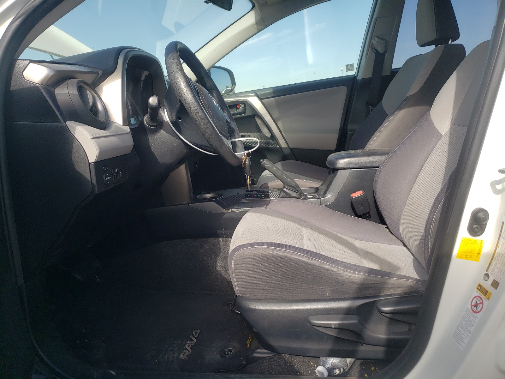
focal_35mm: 26
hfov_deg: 67.3
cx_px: 252
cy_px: 190
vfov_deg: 53.1
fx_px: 379
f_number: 1.5
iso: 50
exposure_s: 1/1111
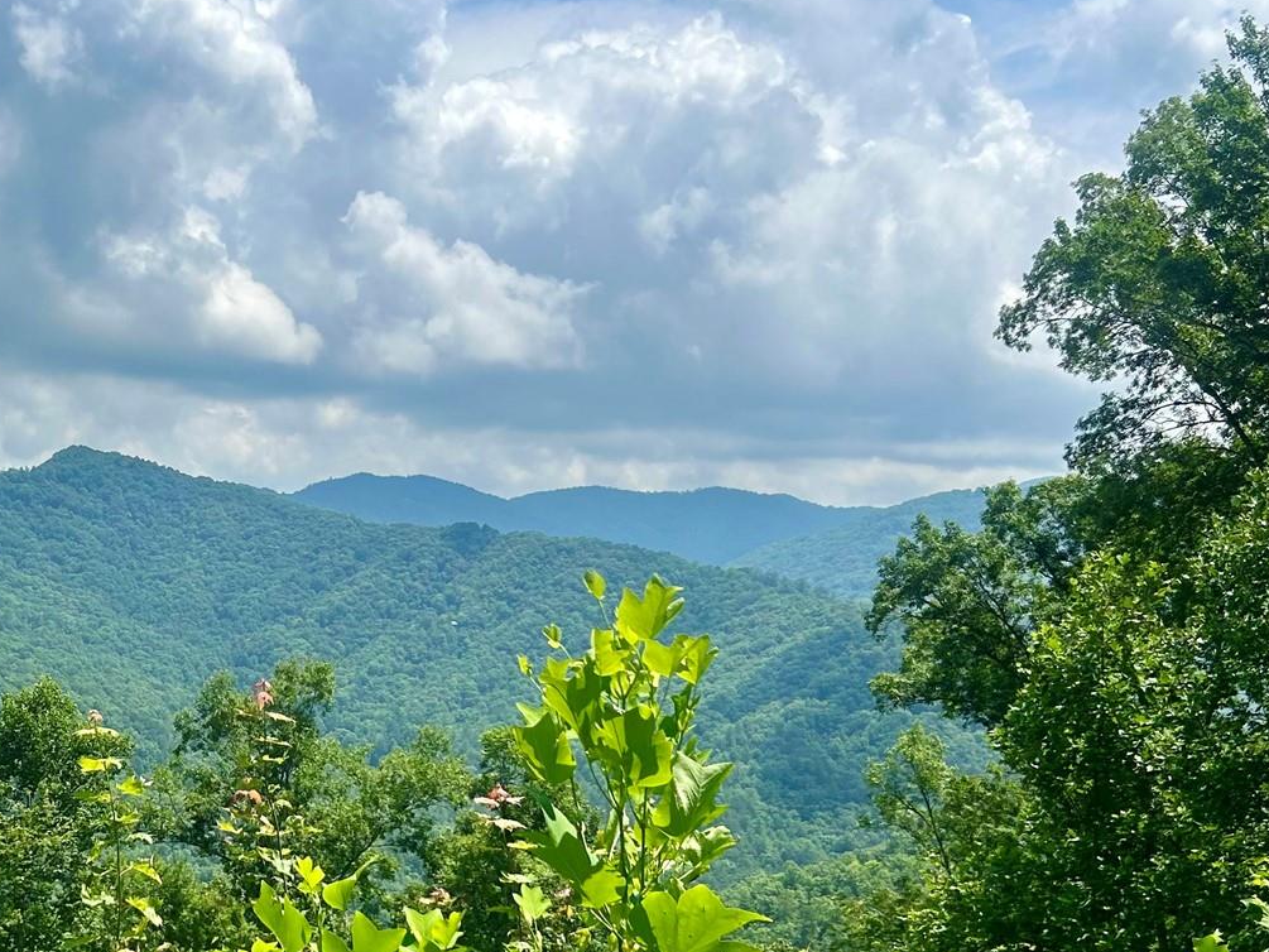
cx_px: 264
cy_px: 668
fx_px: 1943
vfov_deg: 27.3
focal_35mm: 53
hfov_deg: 35.1
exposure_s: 1/6211
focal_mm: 5.7
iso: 50
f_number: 1.5
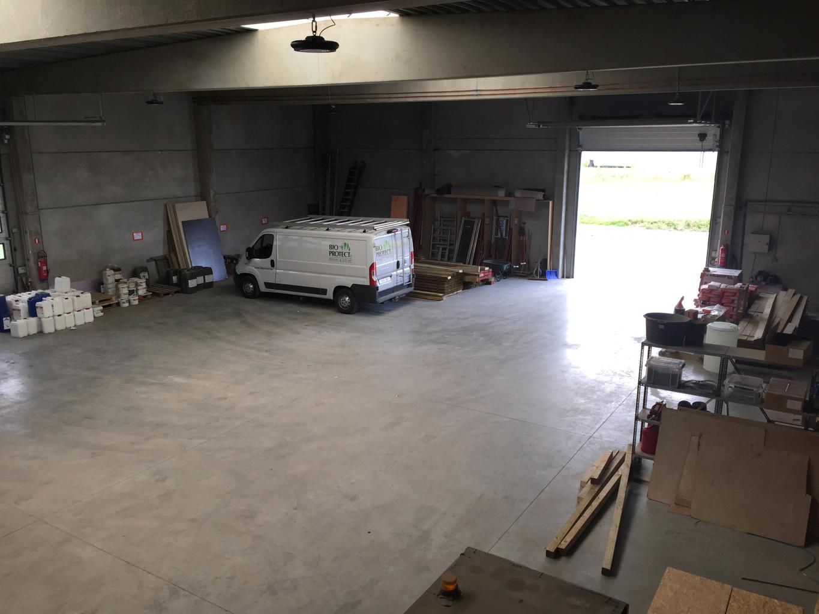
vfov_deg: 48.2
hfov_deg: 61.7
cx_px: 410
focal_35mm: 29
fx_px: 686
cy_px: 307
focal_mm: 4.15
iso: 50
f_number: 2.2
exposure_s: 1/100
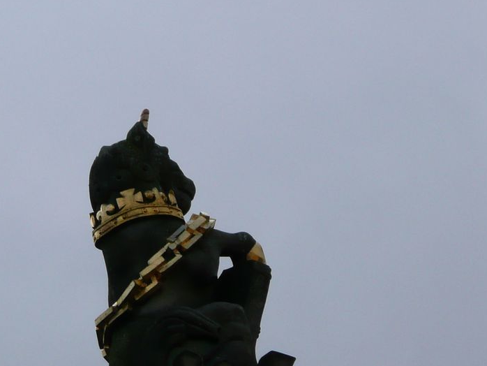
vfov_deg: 2.4
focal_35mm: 616
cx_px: 160
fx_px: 8669
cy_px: 254
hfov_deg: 3.2
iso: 100
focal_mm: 46
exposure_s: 1/500
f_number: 4.9
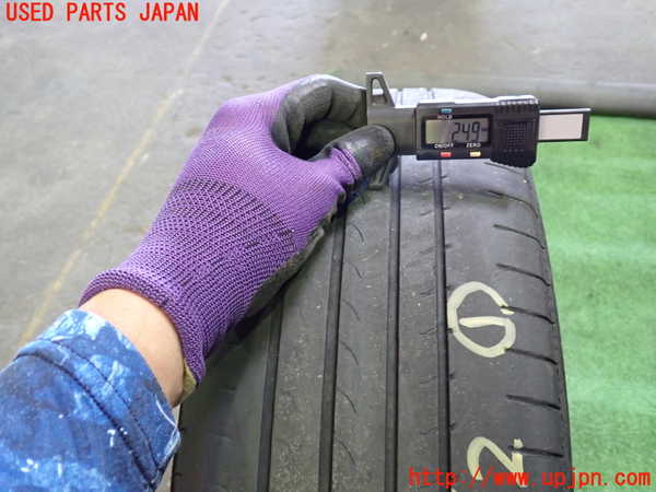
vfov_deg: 46.8
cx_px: 328
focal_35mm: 30
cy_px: 246
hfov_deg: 60.0
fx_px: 569
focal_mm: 5.4
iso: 640
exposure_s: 1/30
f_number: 2.3
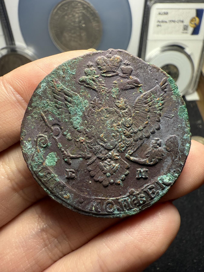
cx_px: 102
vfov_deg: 71.6
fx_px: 189
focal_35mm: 24
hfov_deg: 56.8
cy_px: 136
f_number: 2.2
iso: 80
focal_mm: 2.22
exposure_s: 1/99
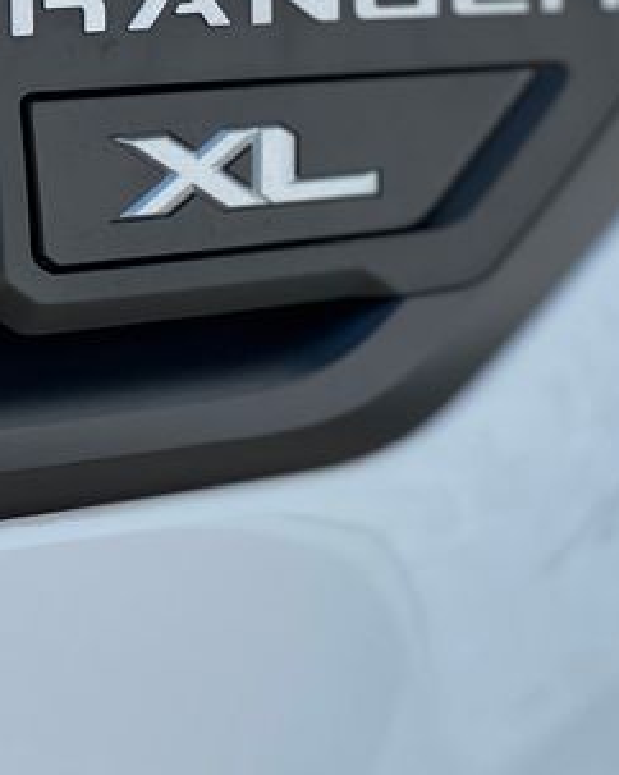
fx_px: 3645
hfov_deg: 9.7
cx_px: 243
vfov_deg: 12.1
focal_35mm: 159
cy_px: 223
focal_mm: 9
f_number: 2.8
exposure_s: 1/412
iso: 32
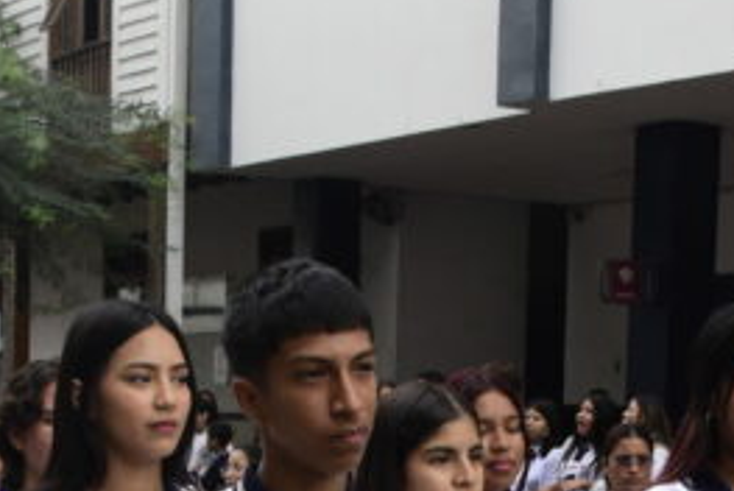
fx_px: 2143
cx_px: 329
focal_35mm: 105
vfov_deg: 12.1
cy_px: 844
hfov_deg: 19.4
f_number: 5.6
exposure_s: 1/640
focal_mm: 18
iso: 400
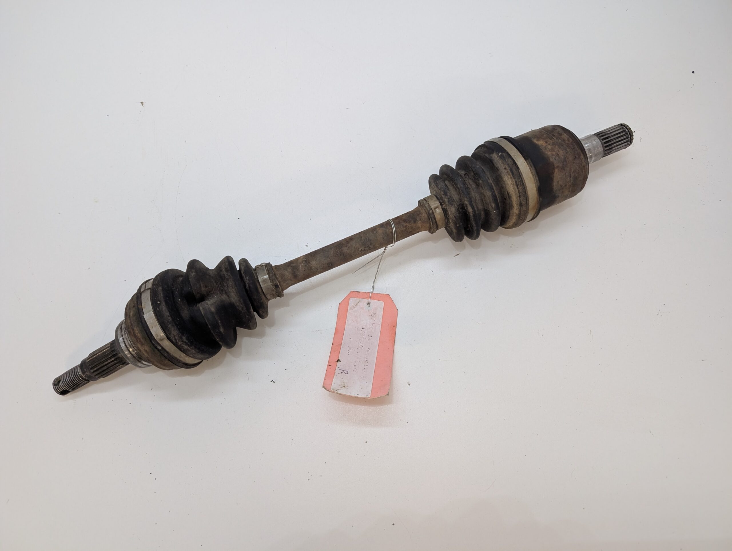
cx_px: 366
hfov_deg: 71.5
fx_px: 508
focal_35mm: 24
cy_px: 276
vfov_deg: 56.9
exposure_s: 1/30.1
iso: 88
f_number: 1.68
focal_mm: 6.9
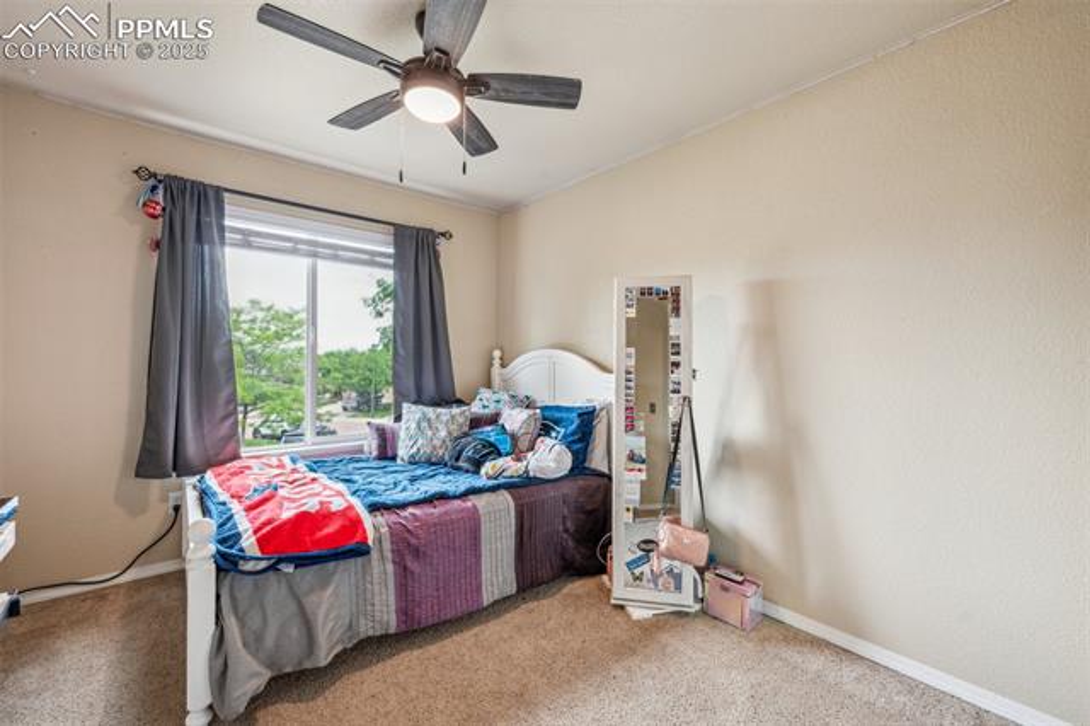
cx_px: 545
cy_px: 363
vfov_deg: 77.3
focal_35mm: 15
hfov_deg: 100.4
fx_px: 454
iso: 100
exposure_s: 1/2
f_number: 9
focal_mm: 15
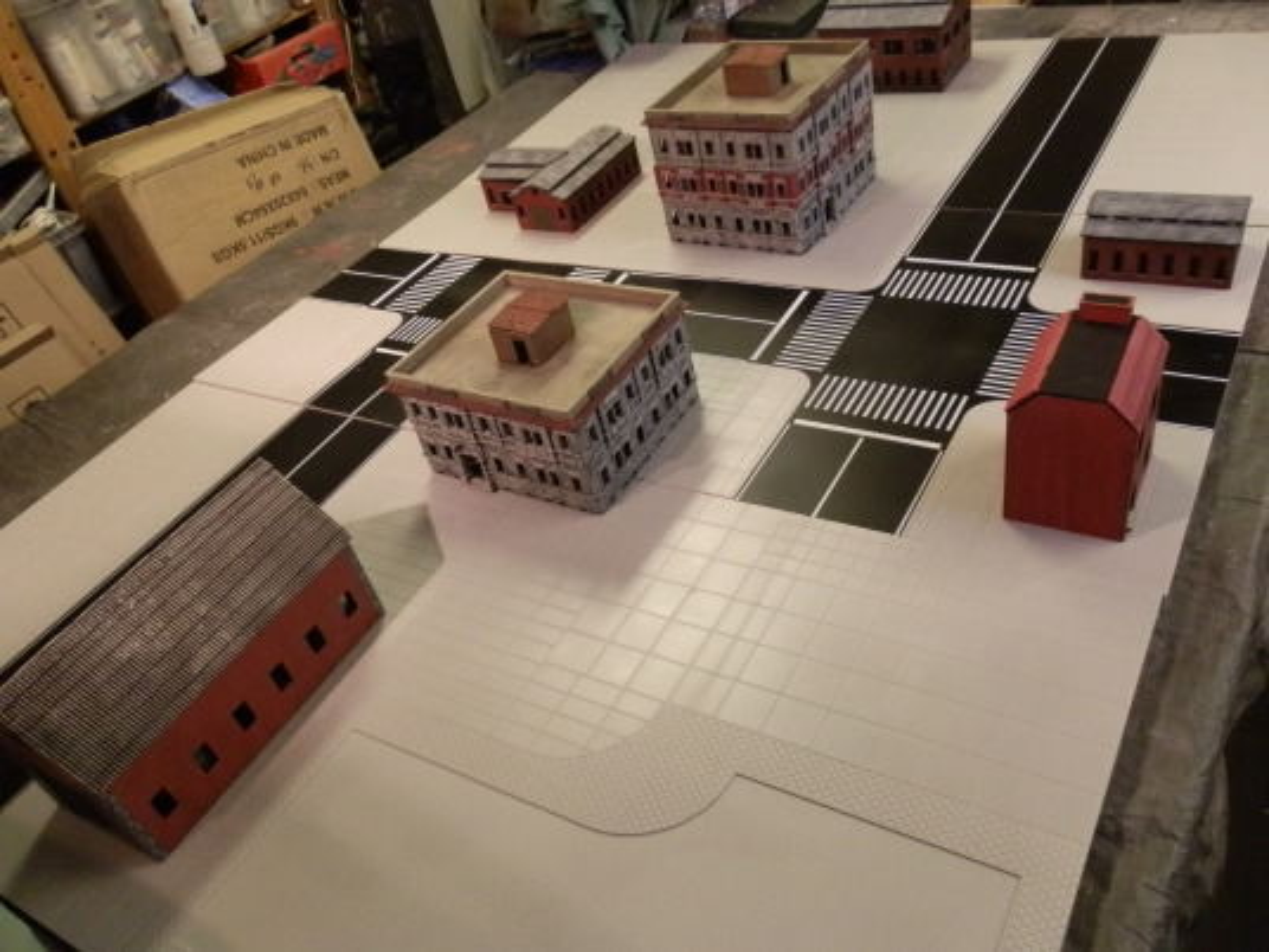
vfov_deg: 49.7
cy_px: 476
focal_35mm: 28
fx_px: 1026
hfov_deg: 63.4
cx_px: 634
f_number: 3.1
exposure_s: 1/40
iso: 400
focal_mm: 5
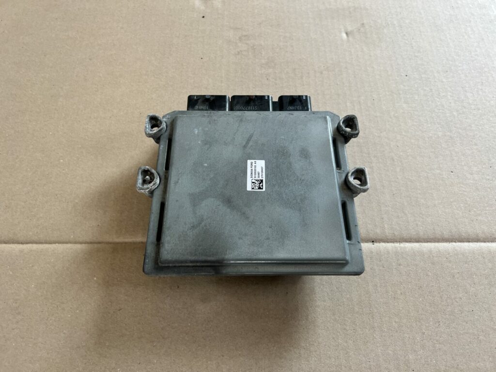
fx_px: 373
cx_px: 248
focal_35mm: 26
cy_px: 186
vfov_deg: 53.1
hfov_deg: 67.3
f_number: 1.5
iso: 125
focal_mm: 5.7
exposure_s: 1/121
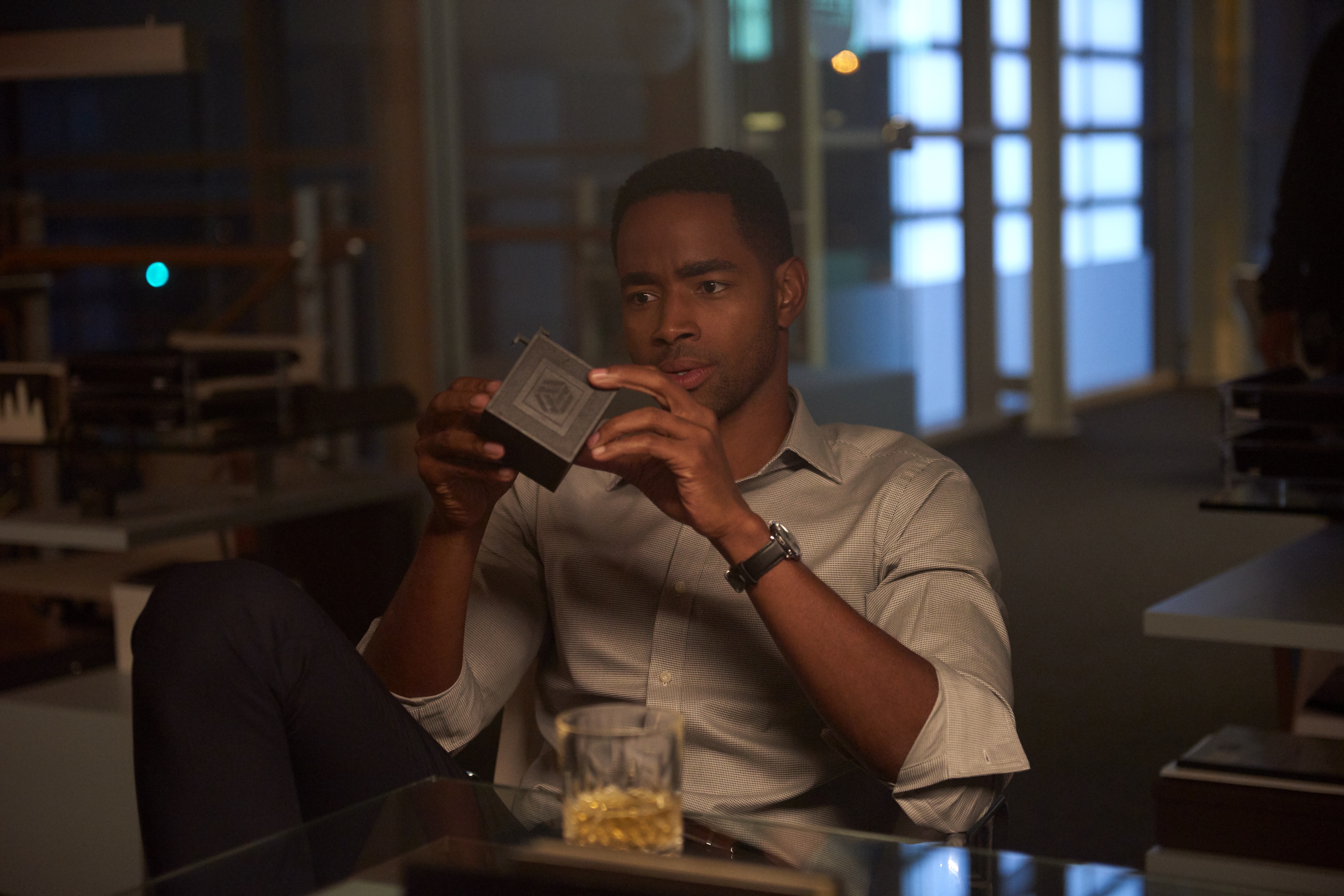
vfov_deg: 19.5
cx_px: 672
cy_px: 448
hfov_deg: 28.8
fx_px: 2614
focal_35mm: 70
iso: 3200
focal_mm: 70
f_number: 2.8
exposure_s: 1/125
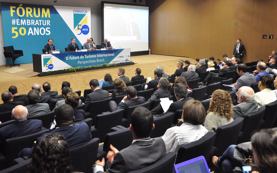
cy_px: 80
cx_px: 140
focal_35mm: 38
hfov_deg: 51.5
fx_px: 287
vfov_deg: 33.6
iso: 2500
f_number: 5.6
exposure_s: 1/20
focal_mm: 24
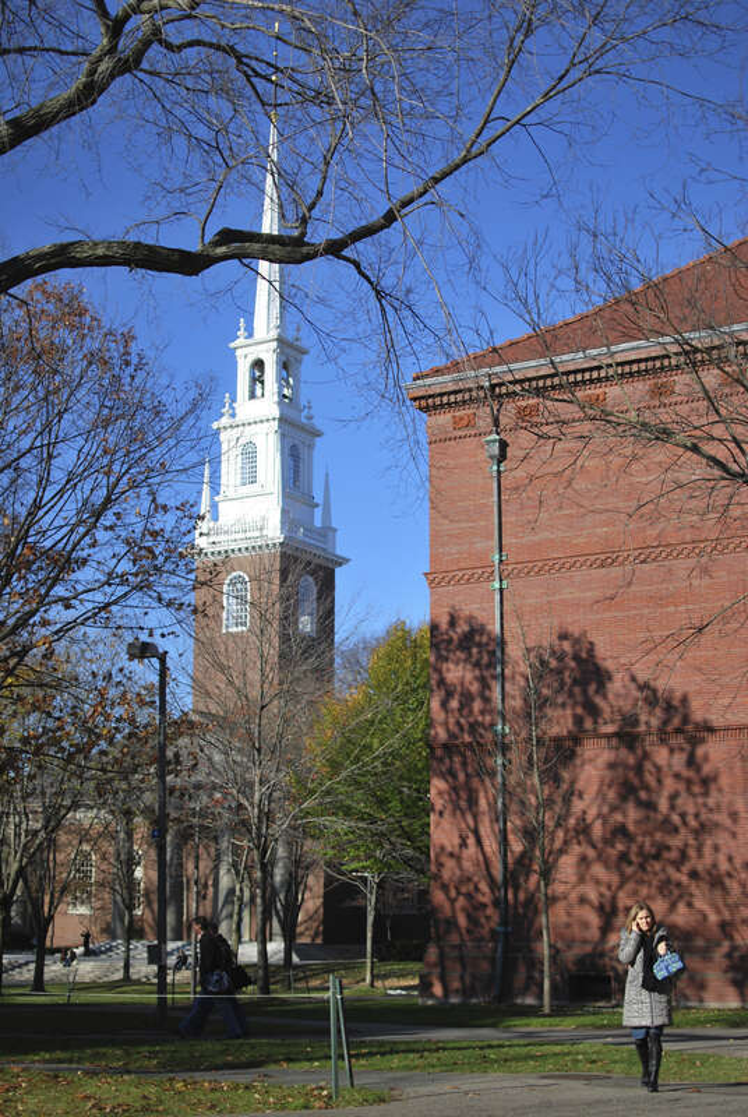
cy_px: 558
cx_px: 374
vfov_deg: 37.8
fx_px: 1630
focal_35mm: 52
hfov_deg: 25.8
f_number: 1.8
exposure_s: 1/4000
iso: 100
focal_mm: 35
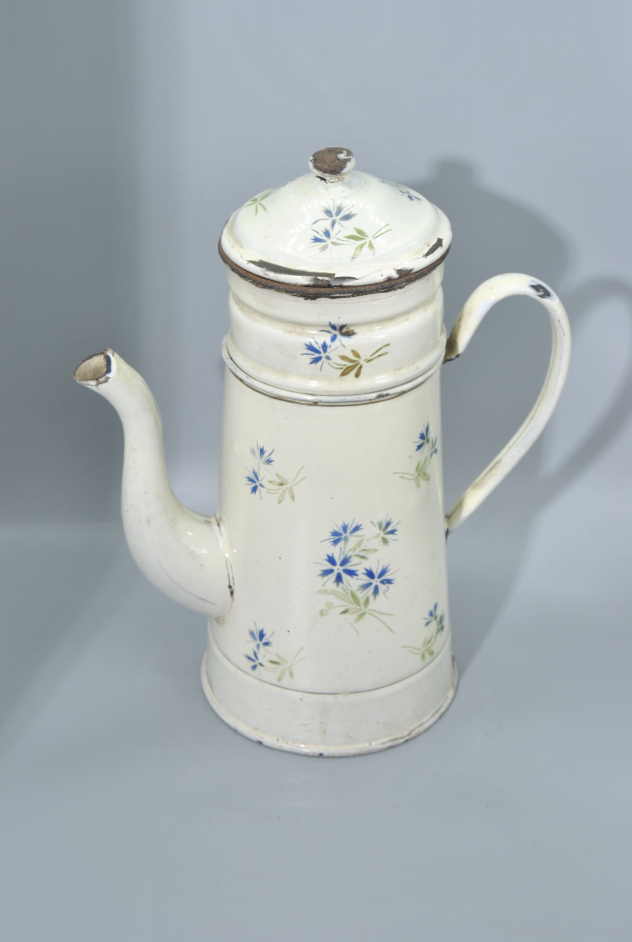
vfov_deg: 29.8
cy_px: 471
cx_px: 316
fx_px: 1769
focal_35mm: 68
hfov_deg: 20.3
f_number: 10
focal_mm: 45
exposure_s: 1/80
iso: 100
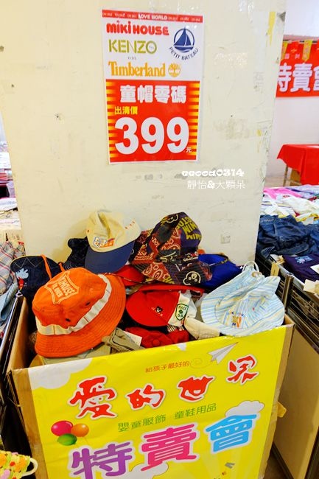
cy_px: 240
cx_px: 160
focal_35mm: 24
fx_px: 319
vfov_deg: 73.8
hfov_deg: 53.1
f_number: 2.5
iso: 125
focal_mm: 8.8
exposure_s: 1/30
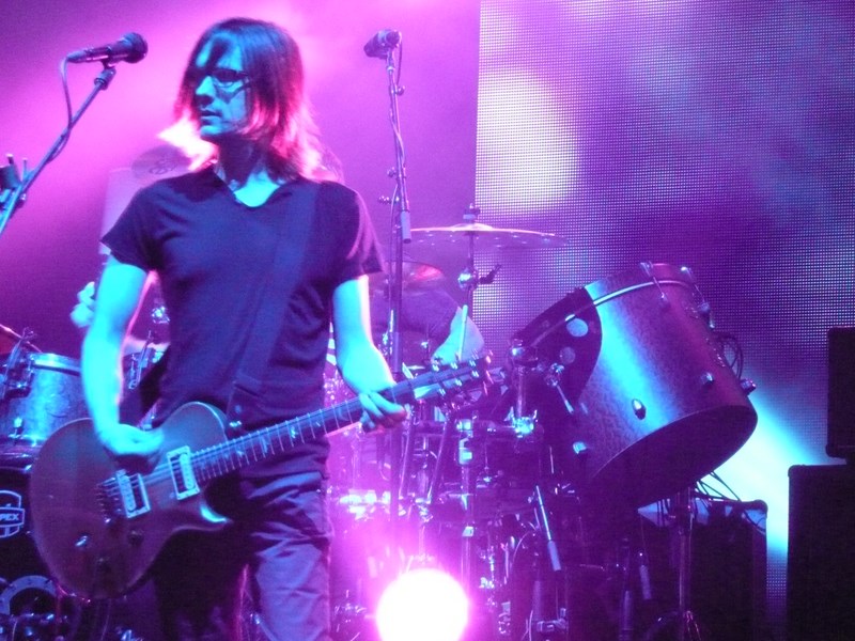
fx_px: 6916
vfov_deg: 5.3
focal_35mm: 280
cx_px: 428
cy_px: 320
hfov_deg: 7.1
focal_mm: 46
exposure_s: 1/40
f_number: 4.9
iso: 1250
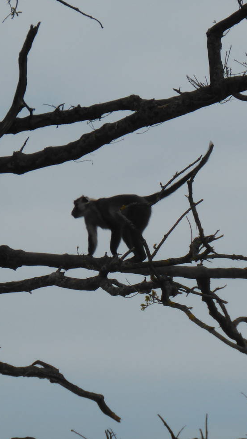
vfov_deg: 5.2
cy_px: 233
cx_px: 97
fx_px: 4846
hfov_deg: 2.9
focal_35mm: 416
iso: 100
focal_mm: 38.2
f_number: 5.6
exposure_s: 1/800
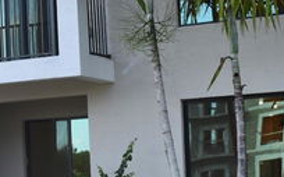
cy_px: 188
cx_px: 86
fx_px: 835
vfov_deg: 11.9
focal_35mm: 108
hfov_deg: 19.2
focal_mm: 30
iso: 280
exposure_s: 1/250
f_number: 5.6
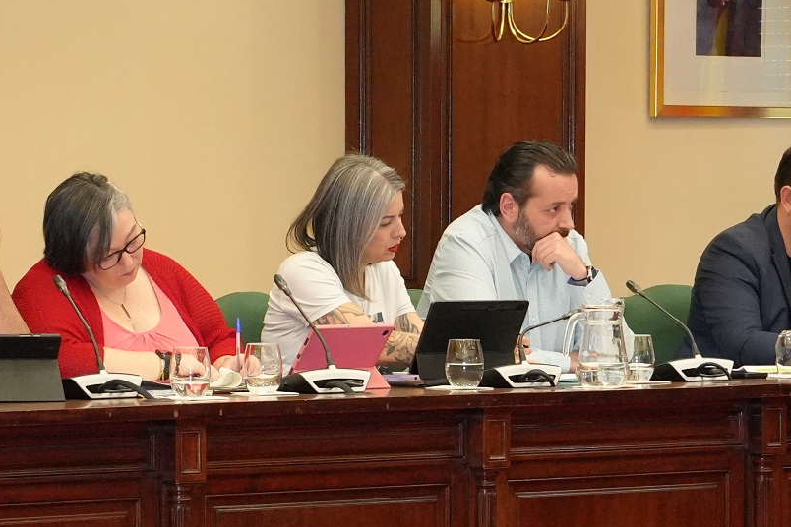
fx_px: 4977
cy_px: 392
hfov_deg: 9.1
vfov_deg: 6.1
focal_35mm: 227
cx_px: 420
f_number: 5
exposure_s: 1/160
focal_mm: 49
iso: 3200
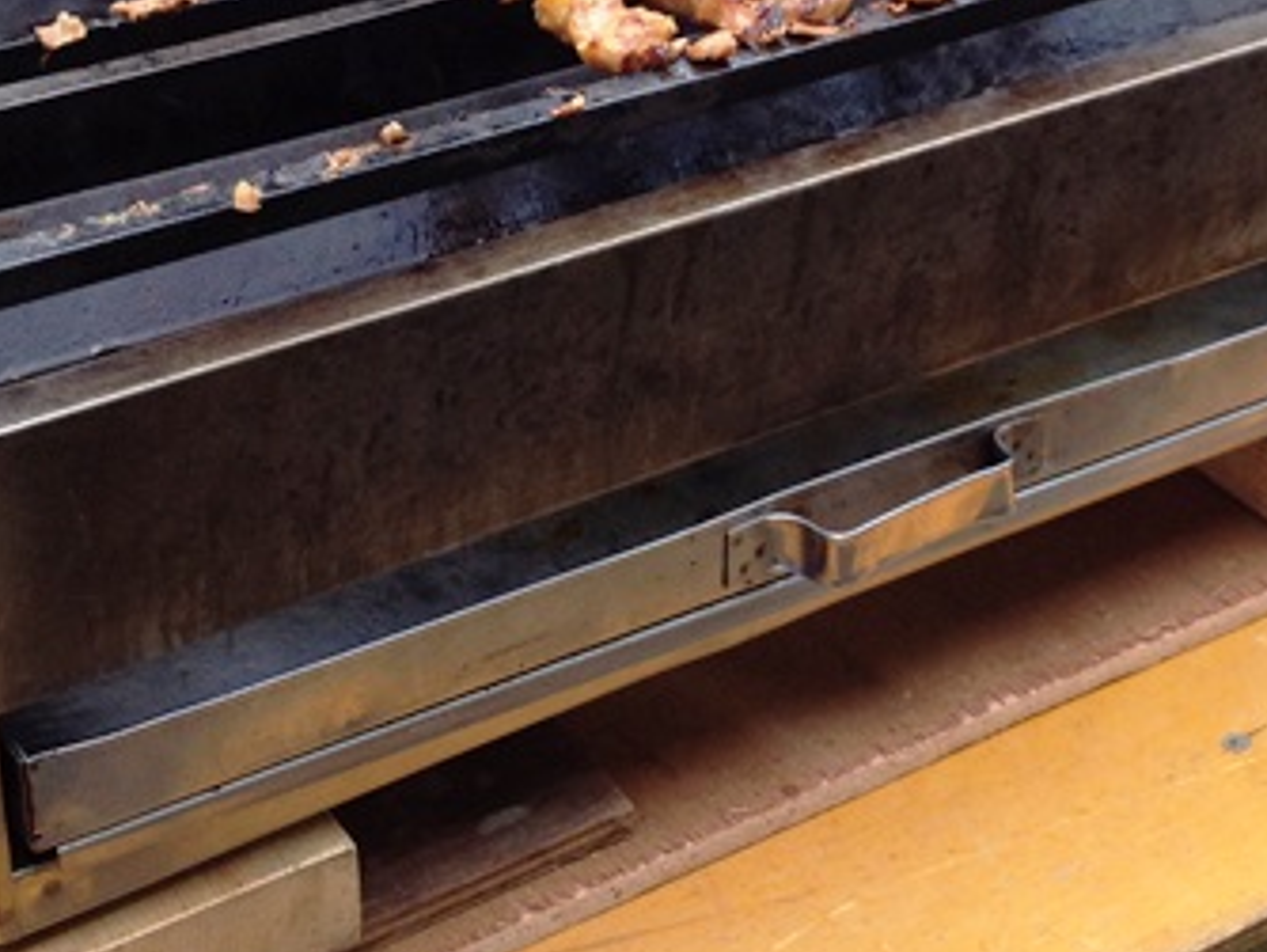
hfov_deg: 28.9
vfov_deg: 21.7
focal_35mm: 67
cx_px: 523
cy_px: 216
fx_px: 2454
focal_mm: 4.28
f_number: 2.4
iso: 50
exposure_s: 1/258
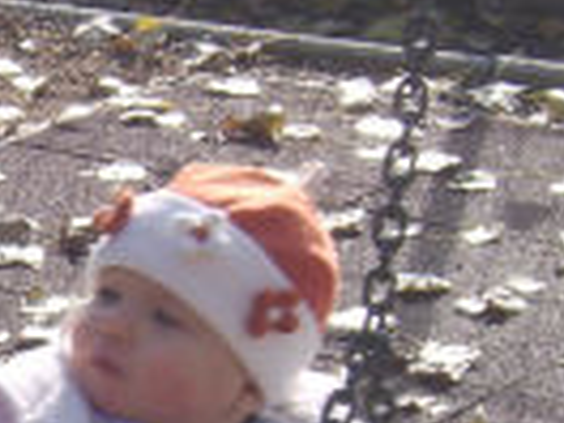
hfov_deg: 9.3
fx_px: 3405
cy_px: 474
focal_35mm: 209
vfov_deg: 7.1
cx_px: -197
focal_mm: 11.93
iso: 71
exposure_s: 1/114
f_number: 6.7
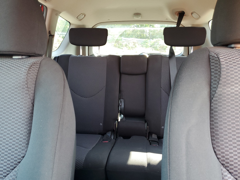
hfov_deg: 67.3
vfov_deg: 53.1
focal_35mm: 26
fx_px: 180
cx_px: 120
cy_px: 90
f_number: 1.5
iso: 105
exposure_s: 1/60.2
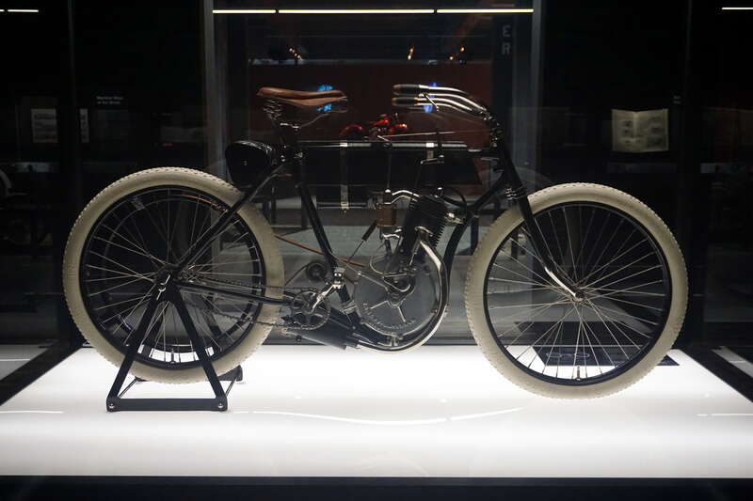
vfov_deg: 36.9
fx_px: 753
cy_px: 250
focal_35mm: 36
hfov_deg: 53.1
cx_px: 376
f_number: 4.5
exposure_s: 1/100
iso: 3200
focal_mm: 24
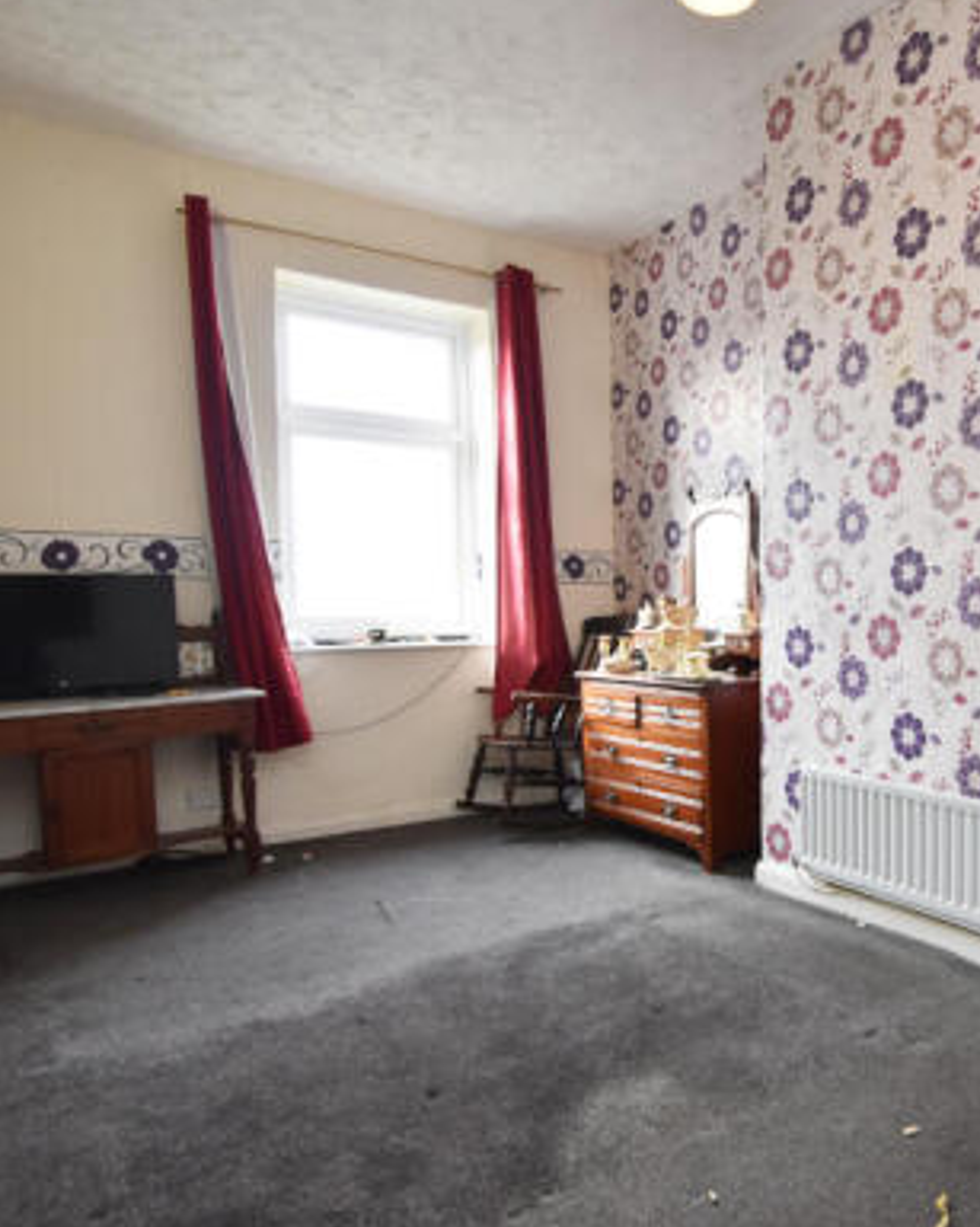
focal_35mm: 24
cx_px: 838
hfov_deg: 53.2
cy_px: 628
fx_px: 870
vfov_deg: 70.3
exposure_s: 1/250
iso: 800
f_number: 3.5
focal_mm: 10
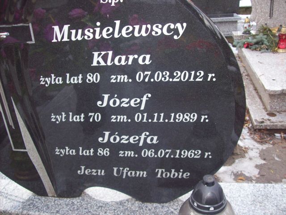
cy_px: 108
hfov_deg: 51.4
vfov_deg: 39.7
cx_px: 143
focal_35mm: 36
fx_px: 297
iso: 80
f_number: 2.7
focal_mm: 6
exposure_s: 1/64
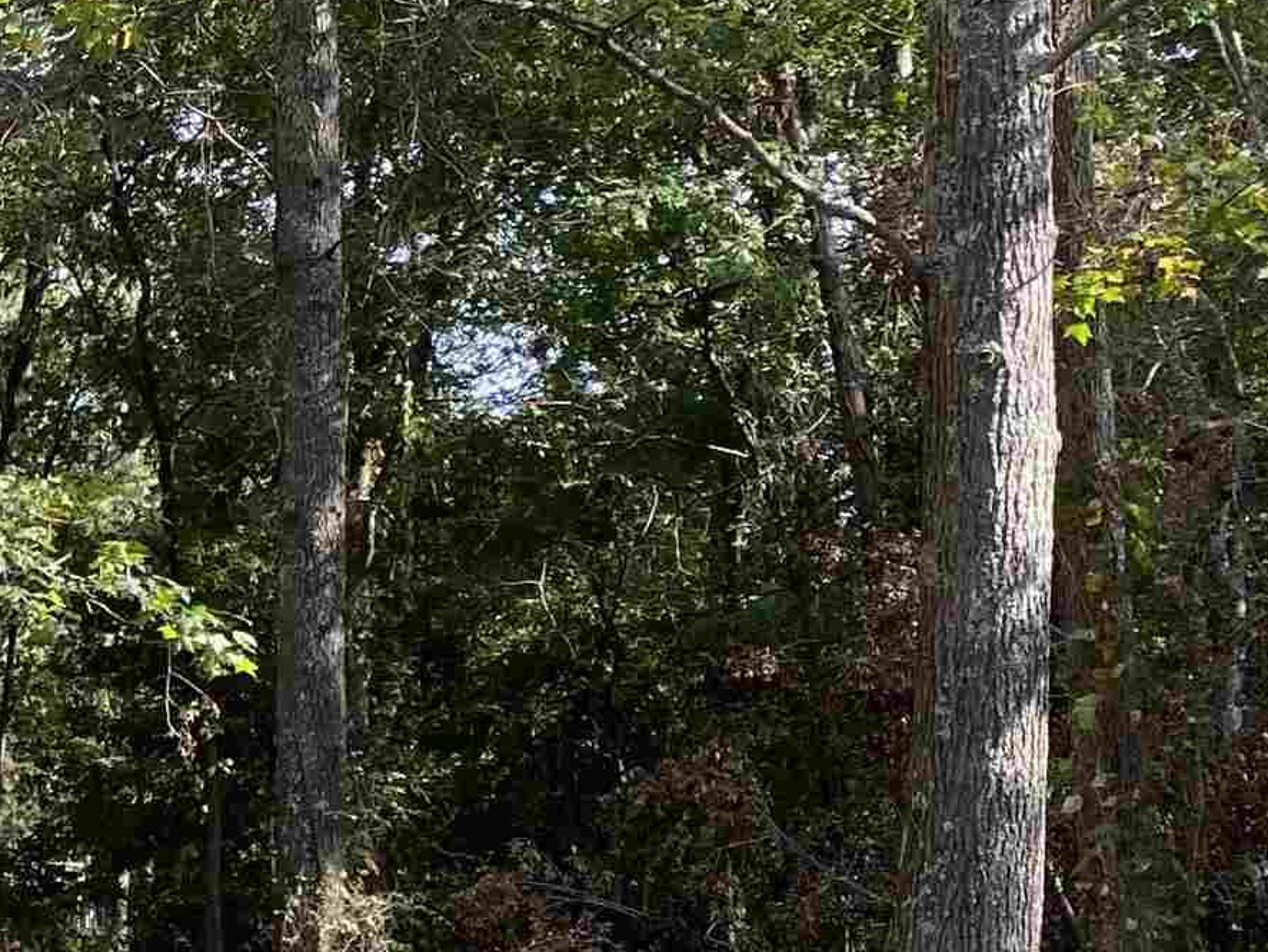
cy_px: 803
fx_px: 3298
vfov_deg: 16.3
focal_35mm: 90
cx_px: -415
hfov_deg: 19.9
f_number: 1.8
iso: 32
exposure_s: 1/232
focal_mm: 4.25
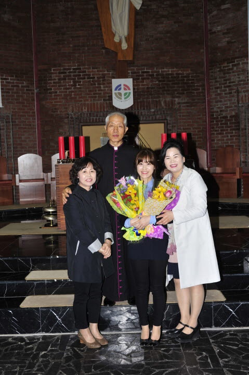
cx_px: 124
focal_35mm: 44
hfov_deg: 30.5
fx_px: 457
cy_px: 188
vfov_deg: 44.5
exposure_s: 1/60
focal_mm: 44
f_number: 6.3
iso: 200
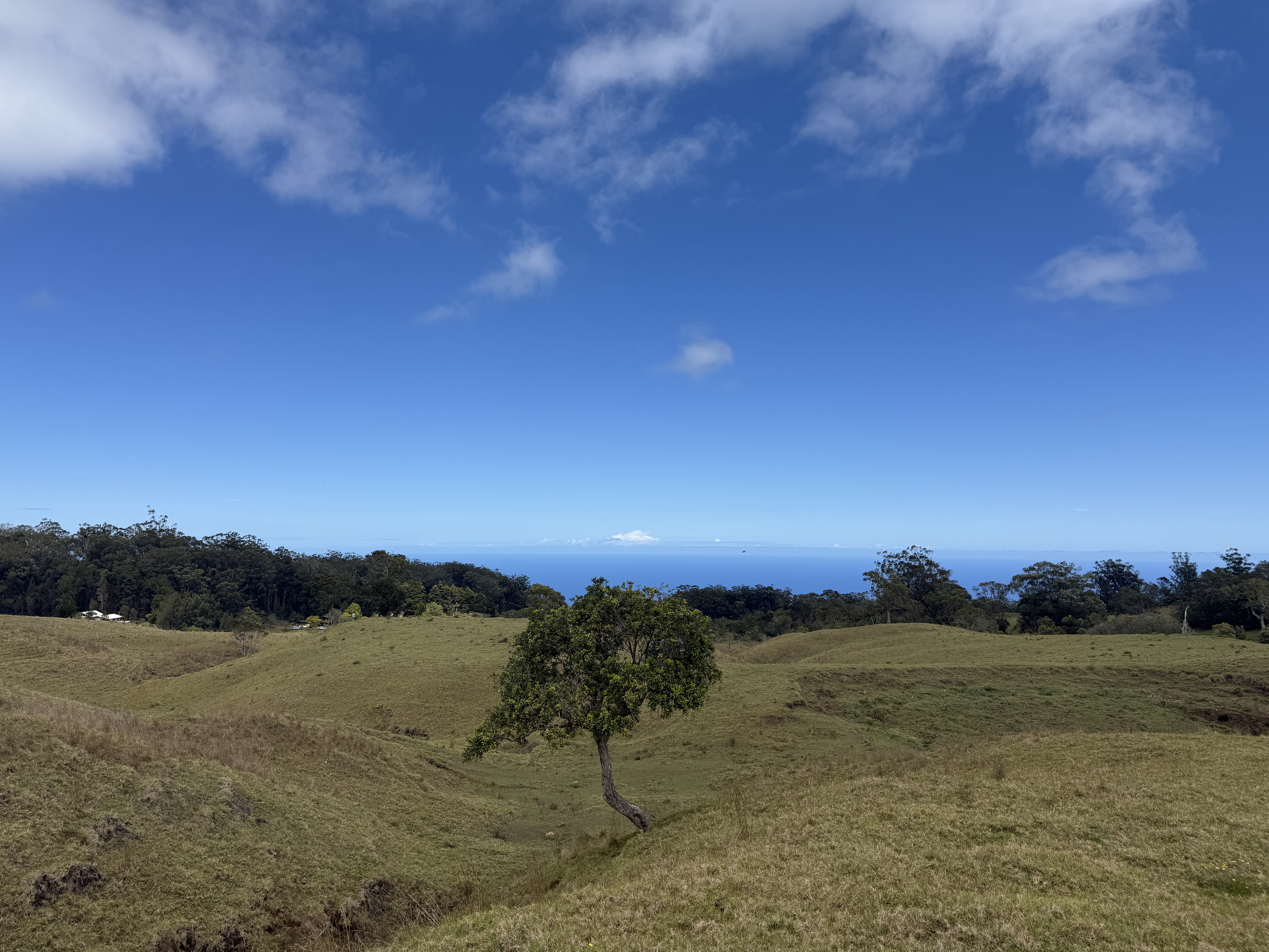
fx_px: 880
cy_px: 476
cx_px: 634
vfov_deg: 56.8
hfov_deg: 71.6
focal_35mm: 24
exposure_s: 1/6173
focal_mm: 6.76
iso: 80
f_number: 1.78
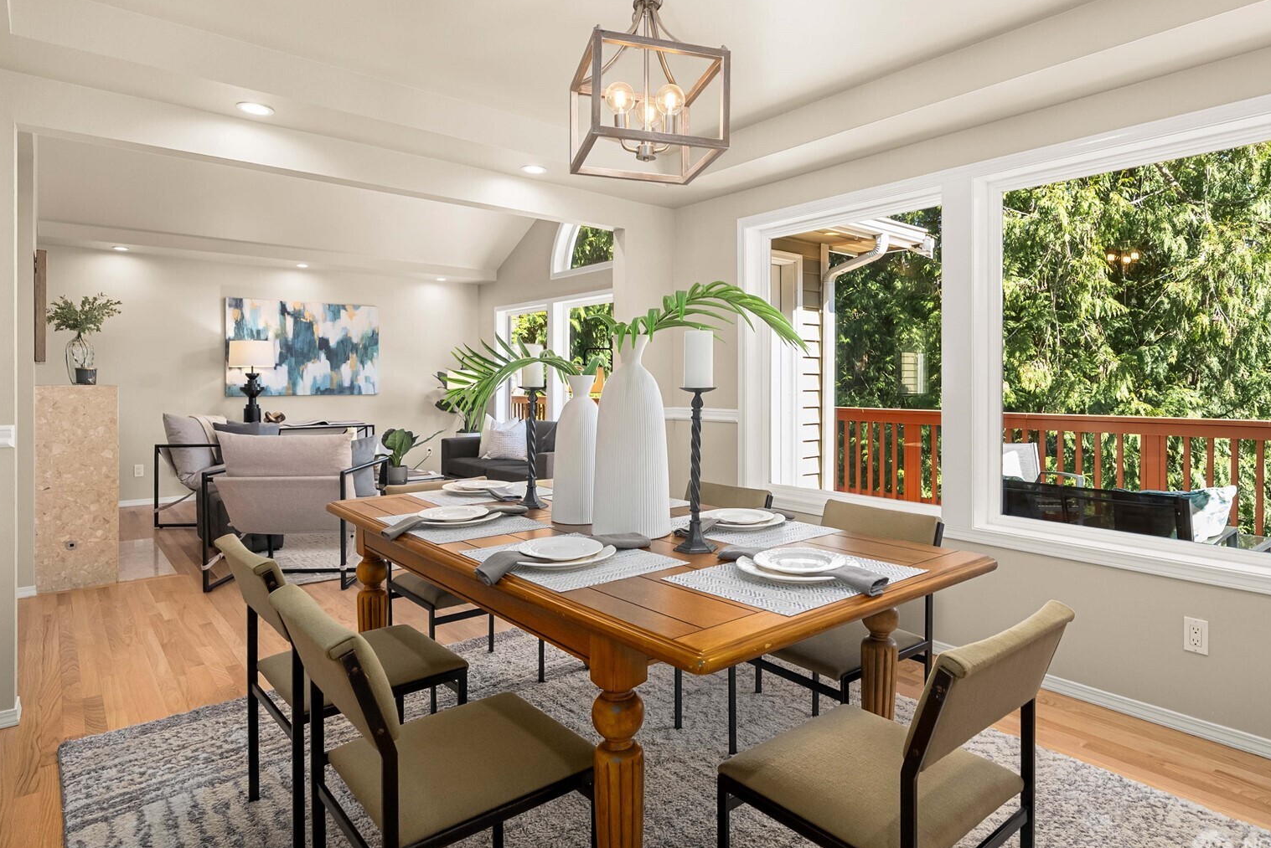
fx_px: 671
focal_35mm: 19
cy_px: 409
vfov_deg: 64.6
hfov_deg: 86.7
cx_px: 685
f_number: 7.1
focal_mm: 17
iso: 800
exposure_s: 1/30
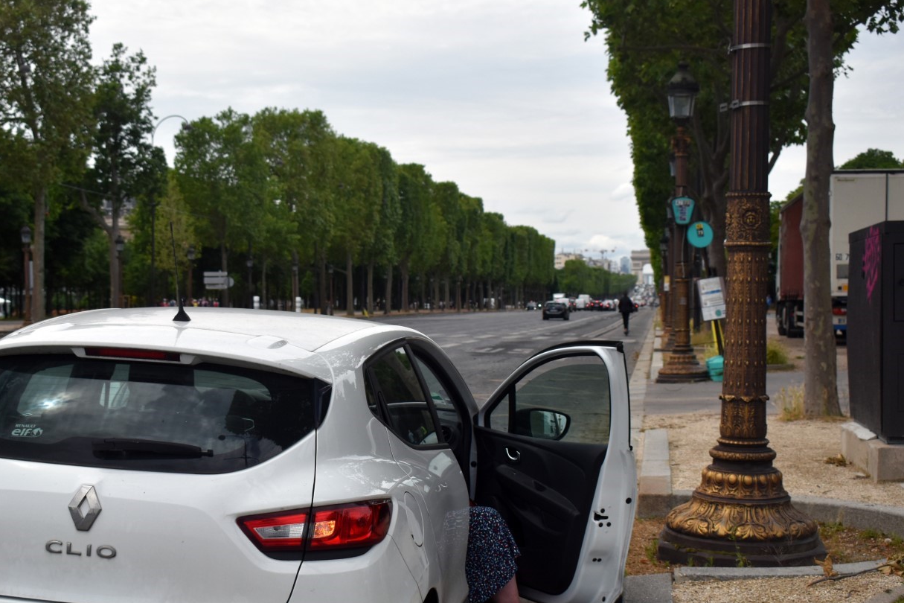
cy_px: 388
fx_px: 1406
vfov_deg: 24.1
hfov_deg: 35.6
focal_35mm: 56
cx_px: 397
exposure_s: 1/1250
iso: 400
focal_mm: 28
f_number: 5
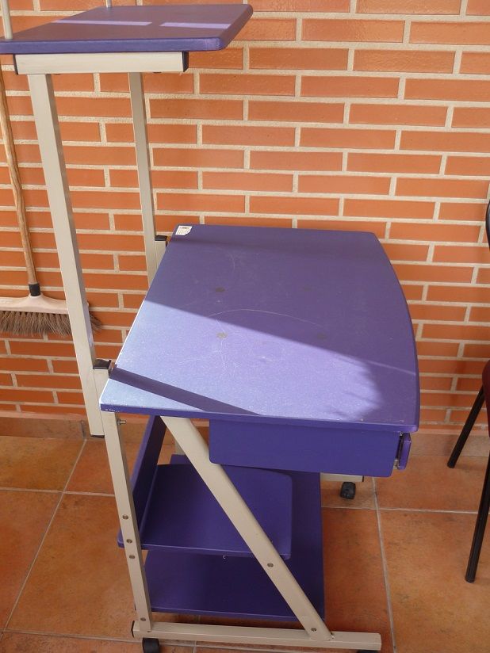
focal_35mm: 33
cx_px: 245
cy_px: 326
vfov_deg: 55.4
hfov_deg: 42.9
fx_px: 623
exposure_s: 1/60
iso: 80
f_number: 2.8
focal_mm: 5.5
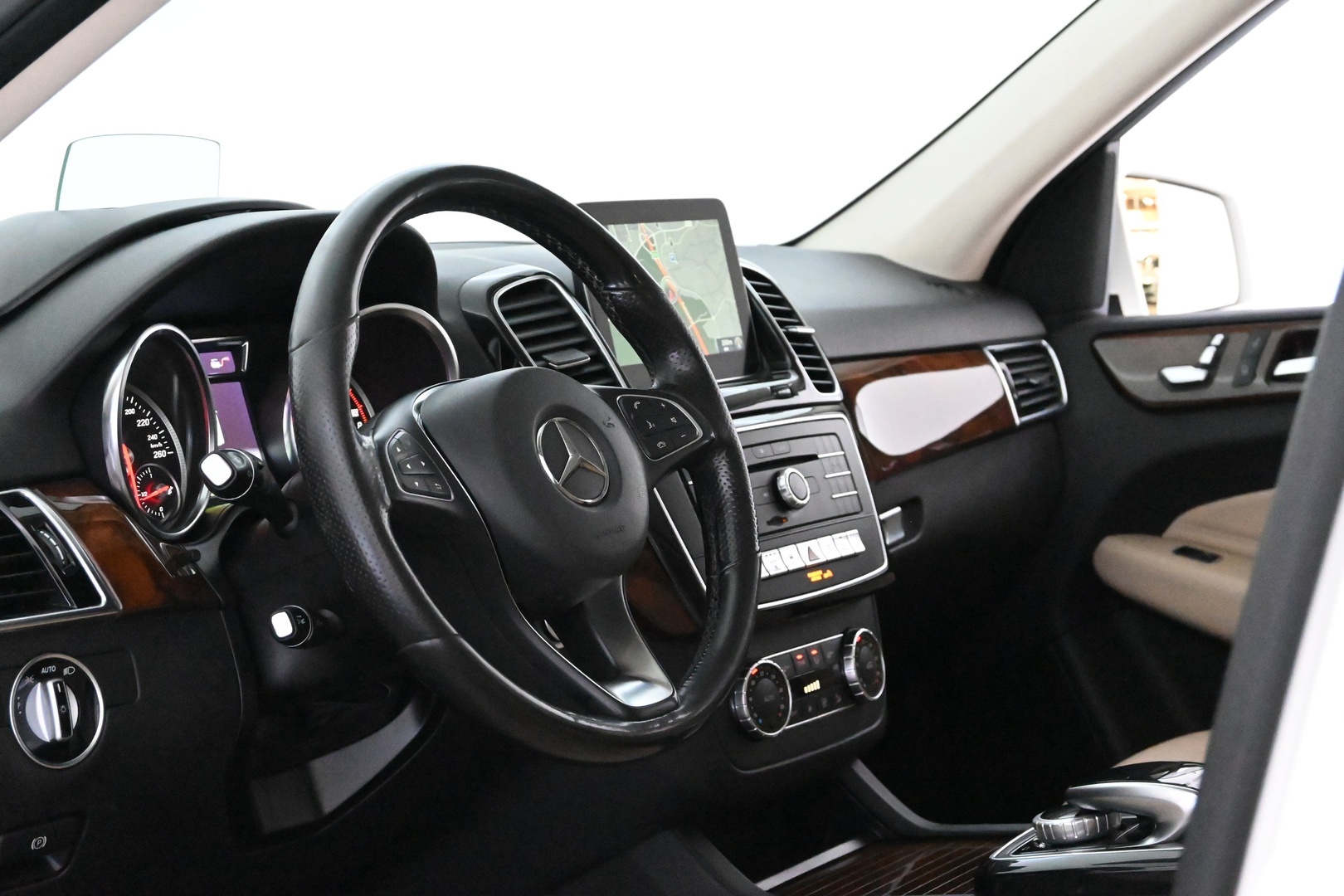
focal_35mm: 66
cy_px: 448
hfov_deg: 30.5
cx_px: 672
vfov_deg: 20.6
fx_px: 2464
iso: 16000
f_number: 6
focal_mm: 44
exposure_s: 1/80
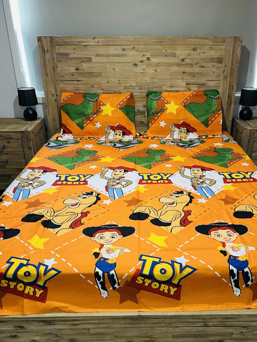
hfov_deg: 45.3
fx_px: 307
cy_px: 171
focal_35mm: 31
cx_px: 144
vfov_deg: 58.4
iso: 200
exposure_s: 1/50
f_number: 1.5
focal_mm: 5.7
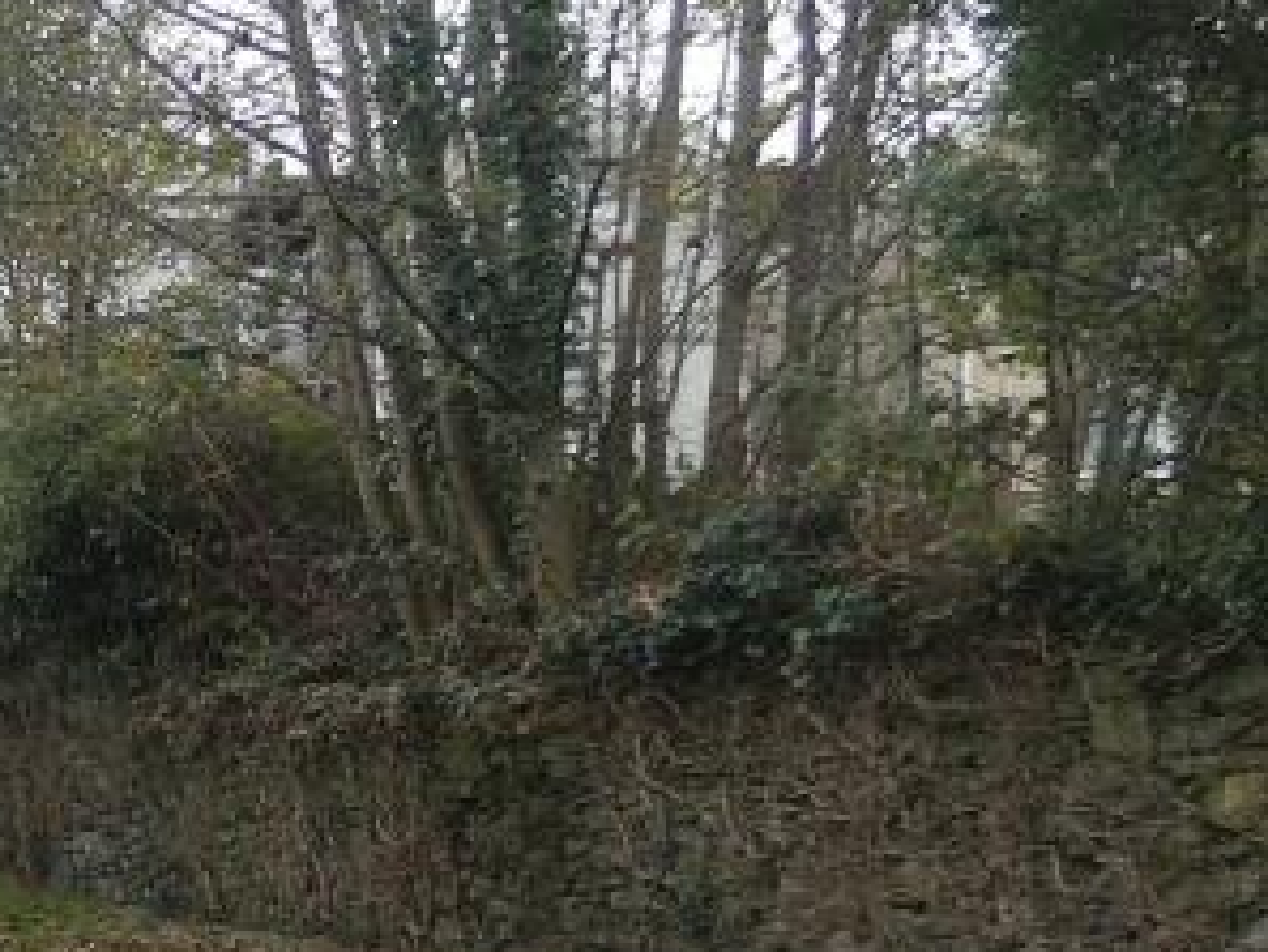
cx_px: -756
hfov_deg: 22.0
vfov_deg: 20.7
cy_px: 939
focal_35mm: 69
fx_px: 2529
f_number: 2.8
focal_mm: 3.6
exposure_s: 1/100
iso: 80
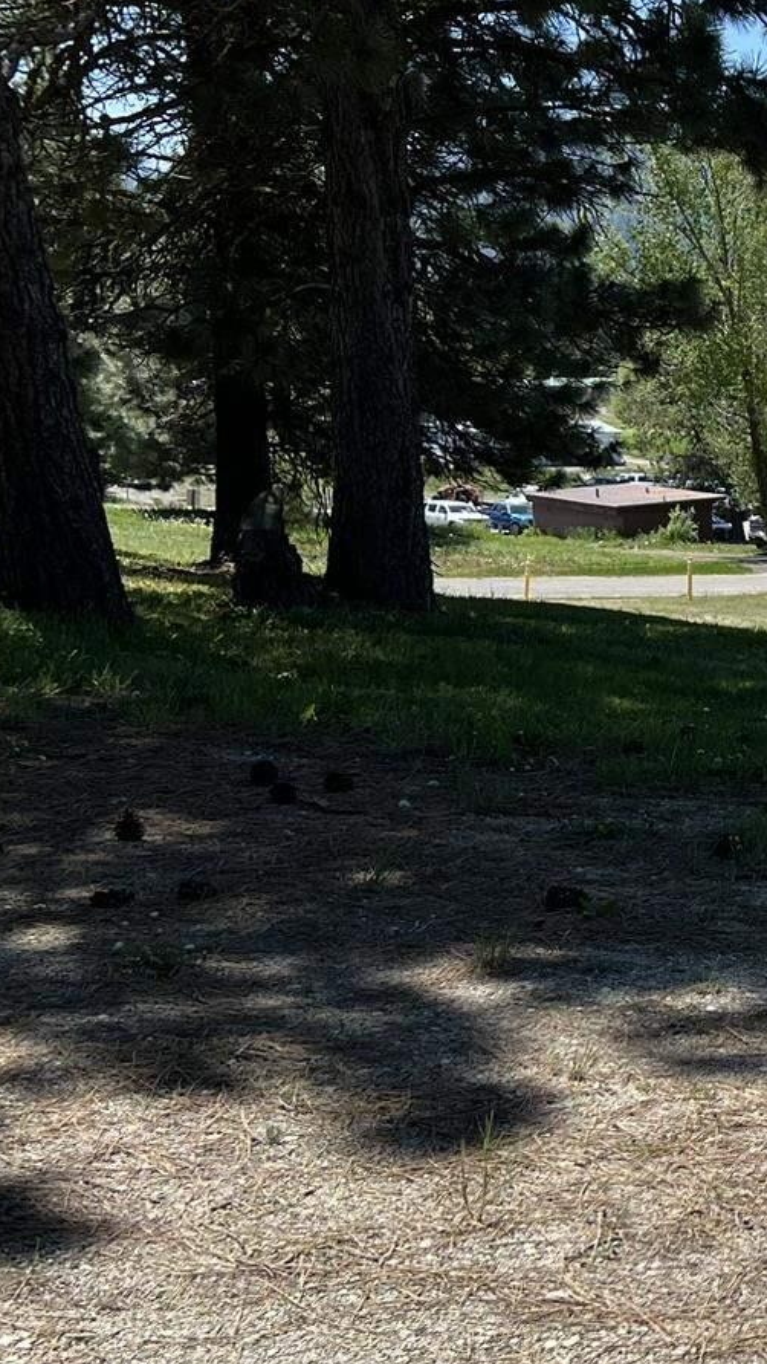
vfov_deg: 32.3
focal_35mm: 65
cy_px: 746
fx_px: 2349
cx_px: 1305
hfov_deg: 16.2
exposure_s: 1/2841
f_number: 1.5
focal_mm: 5.7
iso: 50
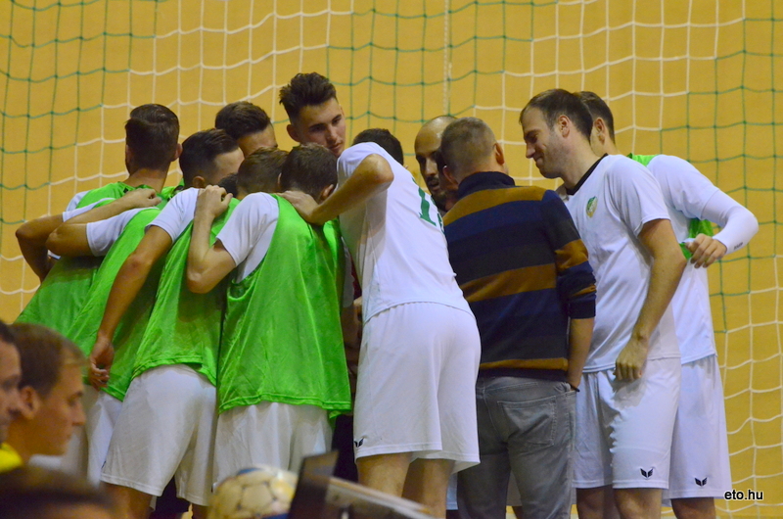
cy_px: 260
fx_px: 8791
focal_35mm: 405
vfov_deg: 3.4
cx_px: 392
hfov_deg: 5.1
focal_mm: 270
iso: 5000
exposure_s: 1/200
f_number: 10
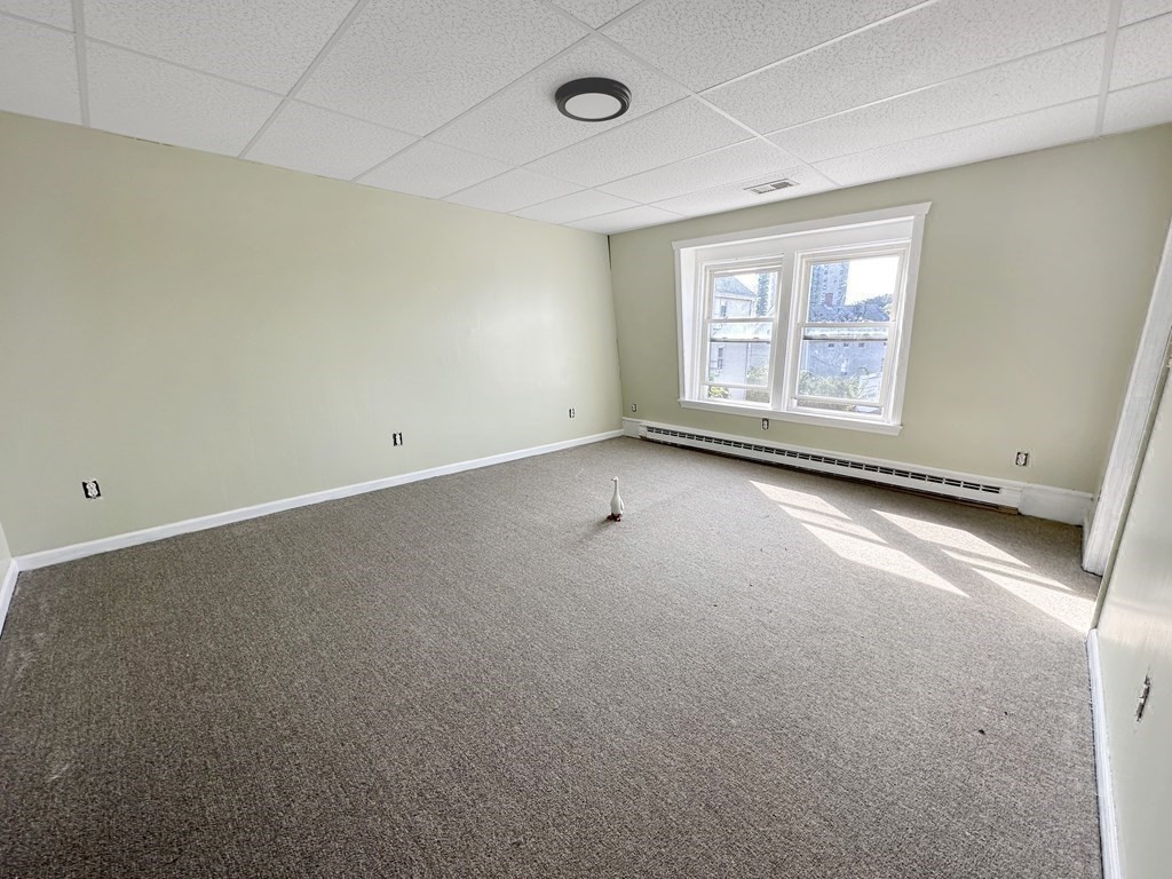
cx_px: 586
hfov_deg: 102.1
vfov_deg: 85.7
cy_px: 440
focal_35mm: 14
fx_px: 474
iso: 40
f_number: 2.2
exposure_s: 1/144
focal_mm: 2.22
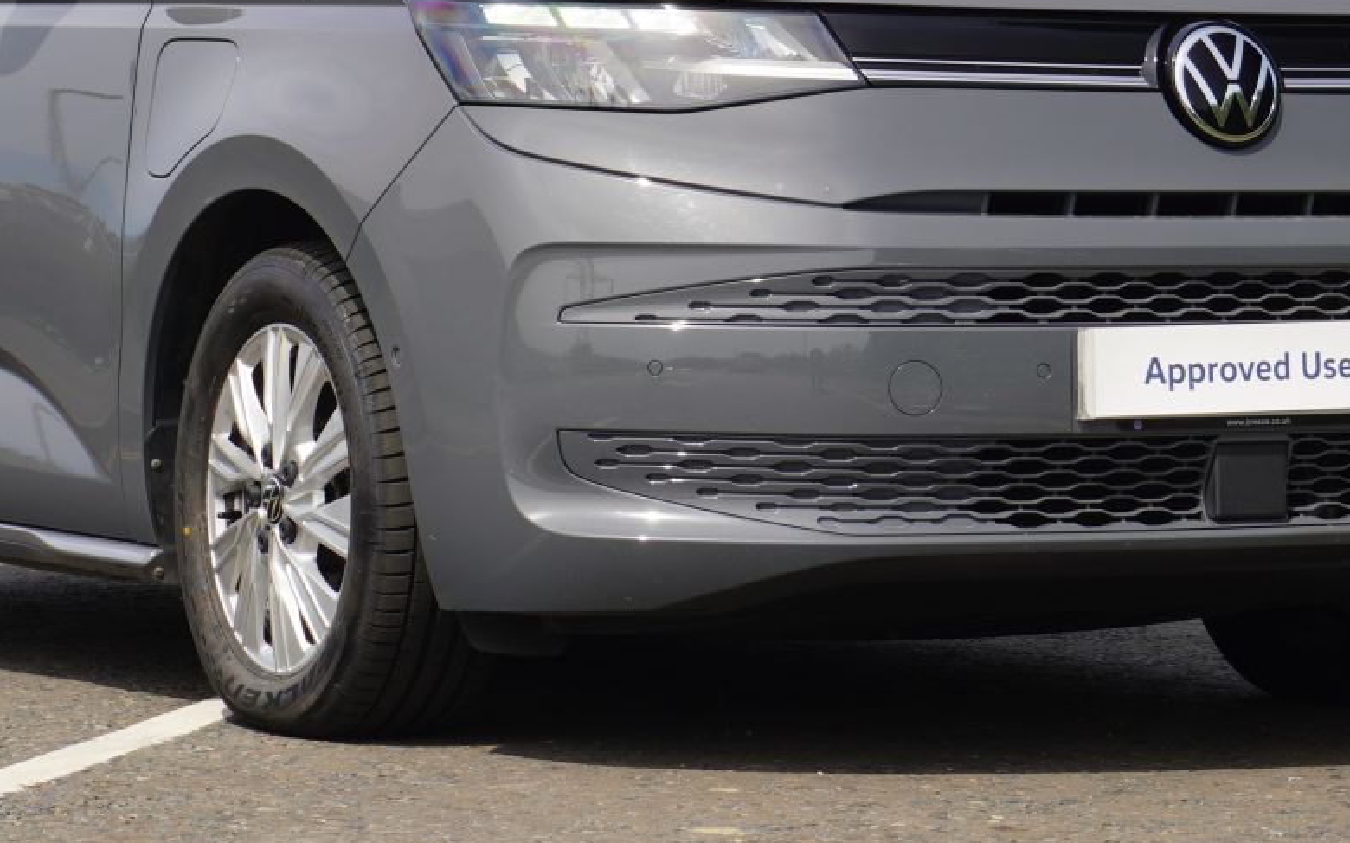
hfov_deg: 14.8
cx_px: 580
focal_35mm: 141
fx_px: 5188
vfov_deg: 9.2
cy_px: 36
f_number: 8
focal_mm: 45
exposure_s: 1/100
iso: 100
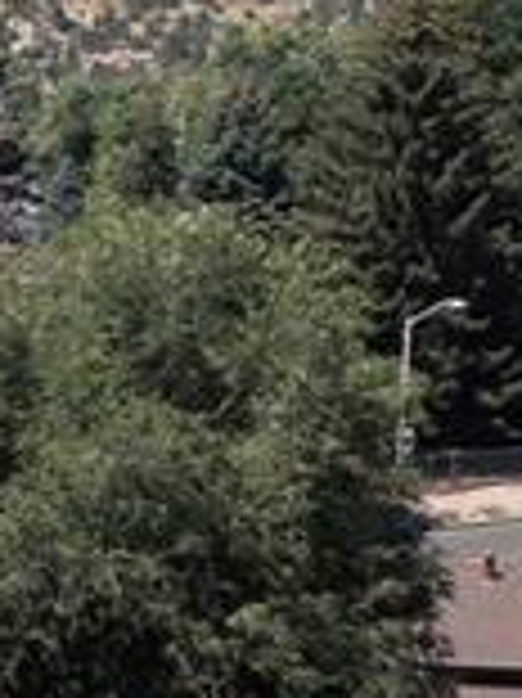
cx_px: -1382
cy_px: 842
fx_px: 3584
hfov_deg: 6.9
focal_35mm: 178
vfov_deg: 10.9
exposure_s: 1/800
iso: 100
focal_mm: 10.26
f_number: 4
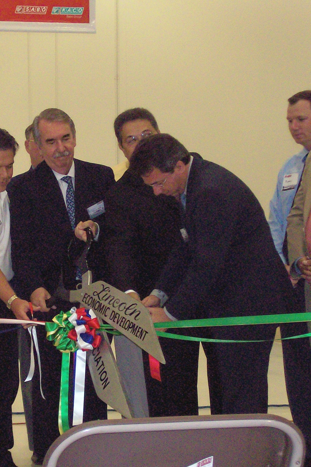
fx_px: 1361
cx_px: 72
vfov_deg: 19.5
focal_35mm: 105
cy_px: 222
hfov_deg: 13.0
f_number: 3.8
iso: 140
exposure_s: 1/95.5
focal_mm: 11.6
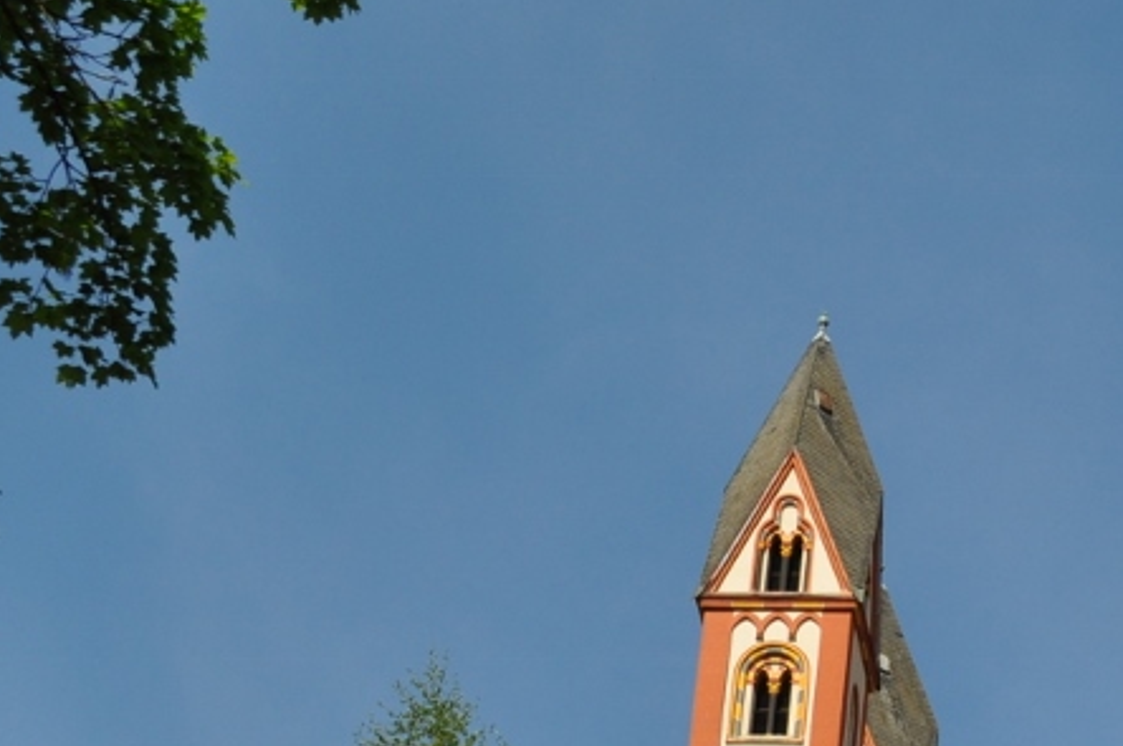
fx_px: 4580
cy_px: 609
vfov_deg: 9.3
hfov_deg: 13.4
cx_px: 1535
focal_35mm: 147
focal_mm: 34
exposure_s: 1/400
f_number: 10
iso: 200
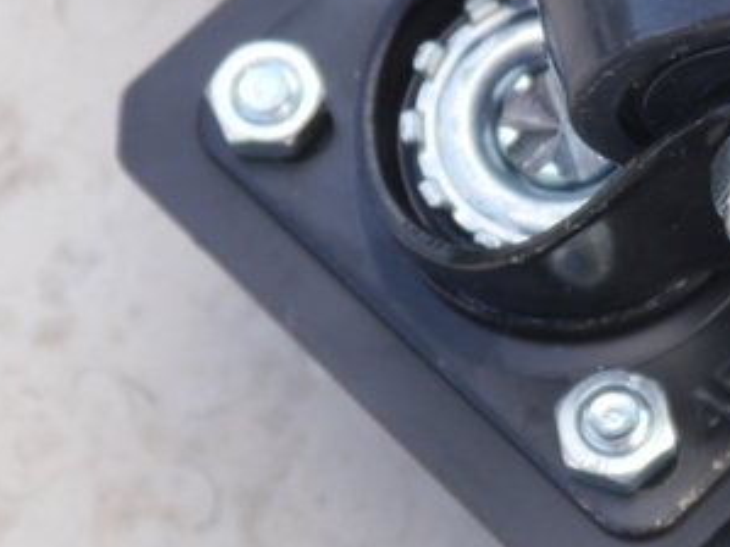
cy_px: 225
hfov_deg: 9.4
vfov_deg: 7.1
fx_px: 4406
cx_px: 728
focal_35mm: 209
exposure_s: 1/125
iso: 160
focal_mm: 39
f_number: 5.6
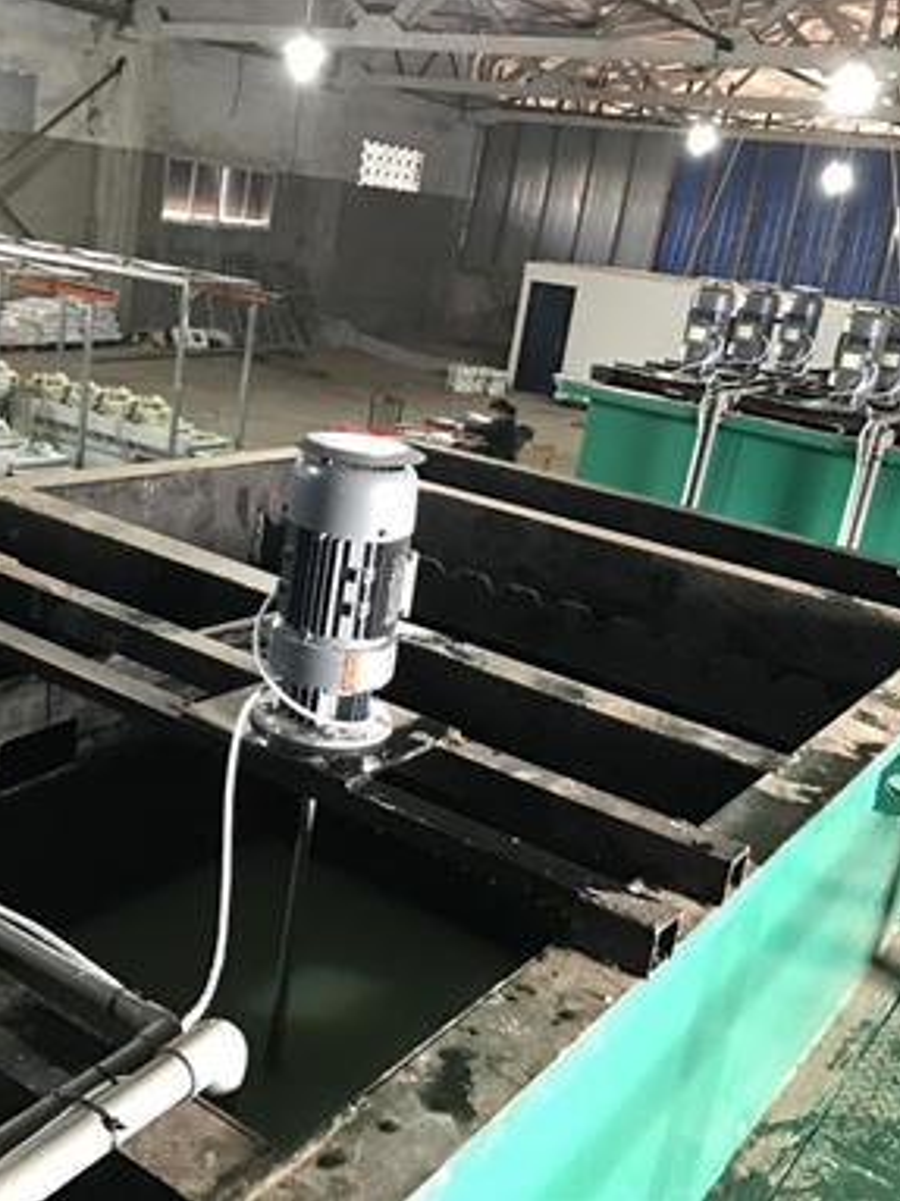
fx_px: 1318
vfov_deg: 49.0
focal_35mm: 38
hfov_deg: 37.2
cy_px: 593
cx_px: 282
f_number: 1.8
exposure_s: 1/13
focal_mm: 3.99
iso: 100
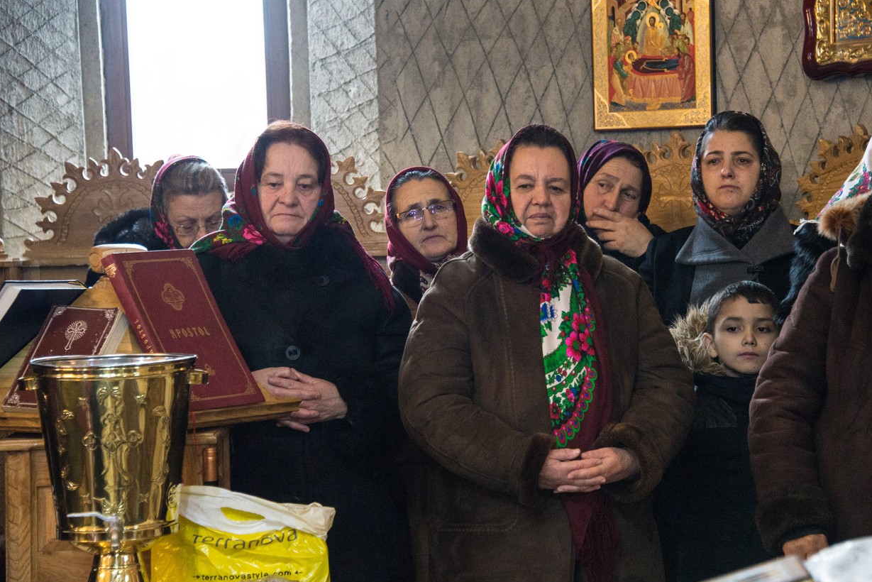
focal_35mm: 146
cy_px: 297
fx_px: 3537
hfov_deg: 14.1
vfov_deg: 9.4
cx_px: 498
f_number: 5.6
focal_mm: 125
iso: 2500
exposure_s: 1/60
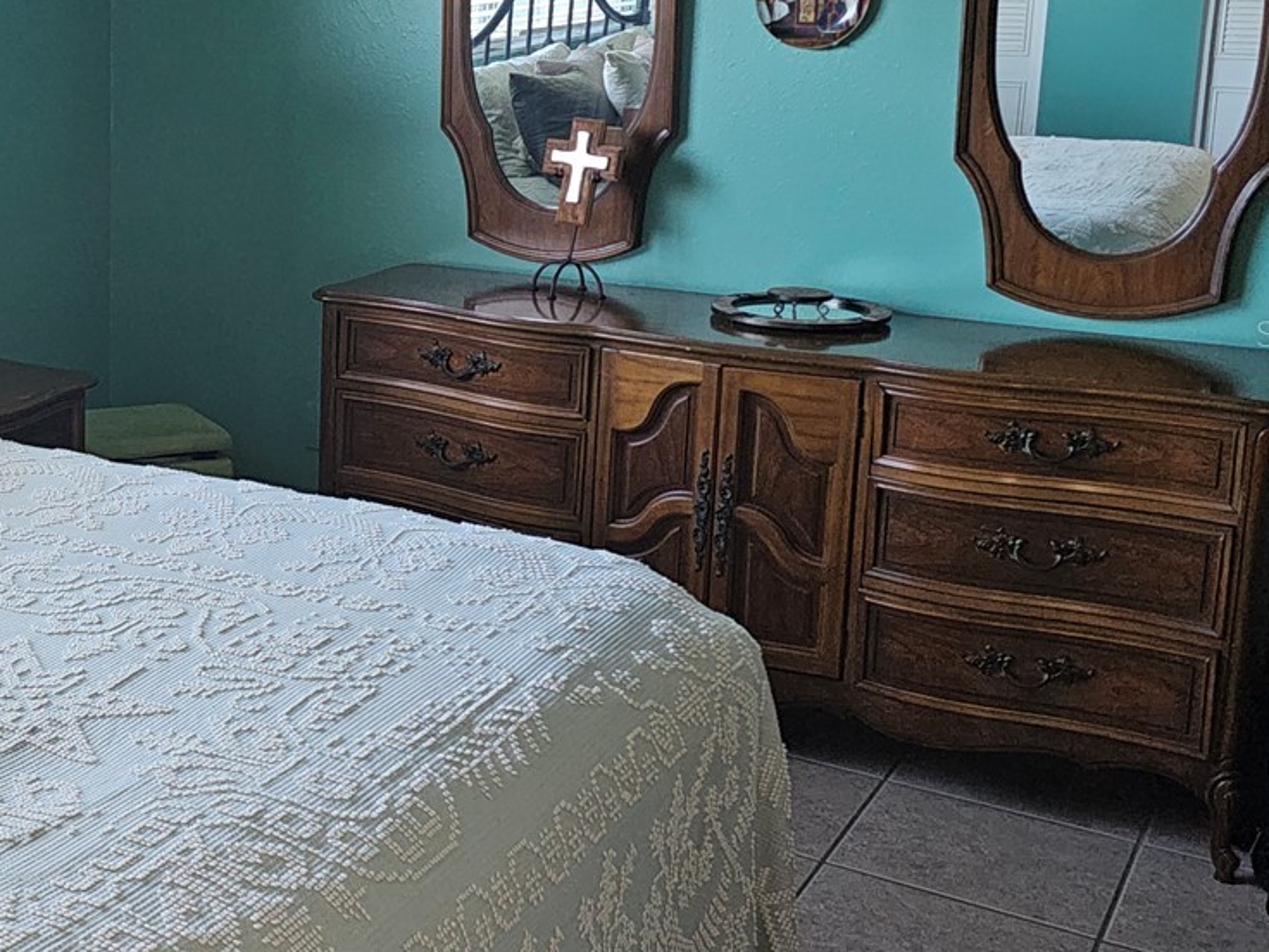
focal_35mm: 50
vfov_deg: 28.9
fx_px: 1833
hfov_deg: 35.1
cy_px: 333
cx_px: 40
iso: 100
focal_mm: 6.3
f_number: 1.7
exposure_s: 1/60
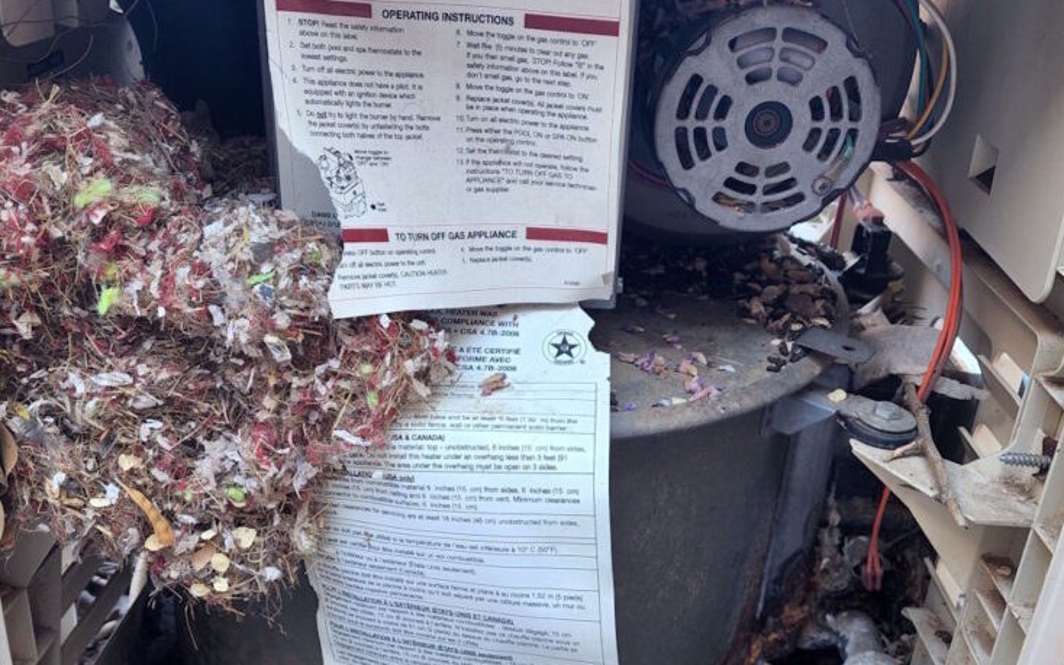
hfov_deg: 56.7
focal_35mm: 34
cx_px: 558
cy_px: 319
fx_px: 986
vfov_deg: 37.3
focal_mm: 6.4
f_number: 1.8
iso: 200
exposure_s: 1/180
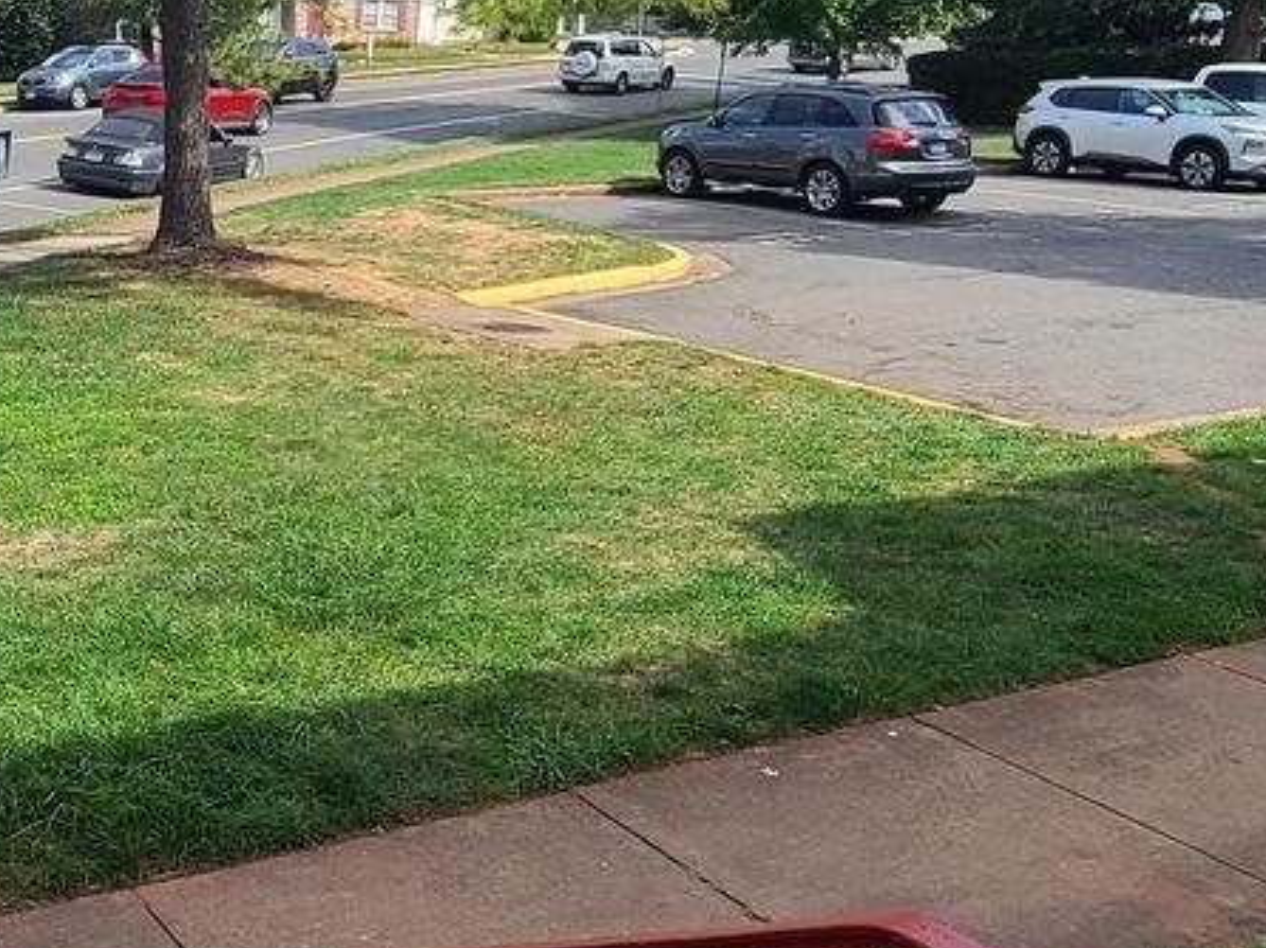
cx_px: 94
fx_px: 1535
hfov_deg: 40.9
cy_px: 298
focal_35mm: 42
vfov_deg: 33.9
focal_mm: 2.2
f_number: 2.2
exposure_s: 1/1105
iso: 50
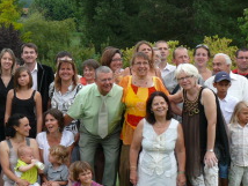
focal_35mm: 87
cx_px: 3
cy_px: 96
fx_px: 624
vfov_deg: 17.0
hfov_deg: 21.7
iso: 100
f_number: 5.6
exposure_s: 1/200
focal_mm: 7.4
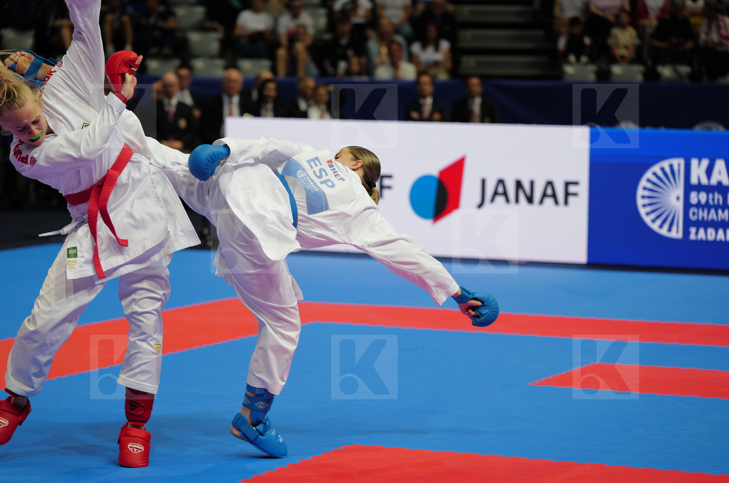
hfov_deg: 17.0
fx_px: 2446
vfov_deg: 11.3
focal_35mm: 121
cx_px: 364
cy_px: 242
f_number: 2.8
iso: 1250
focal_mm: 121
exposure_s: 1/1000
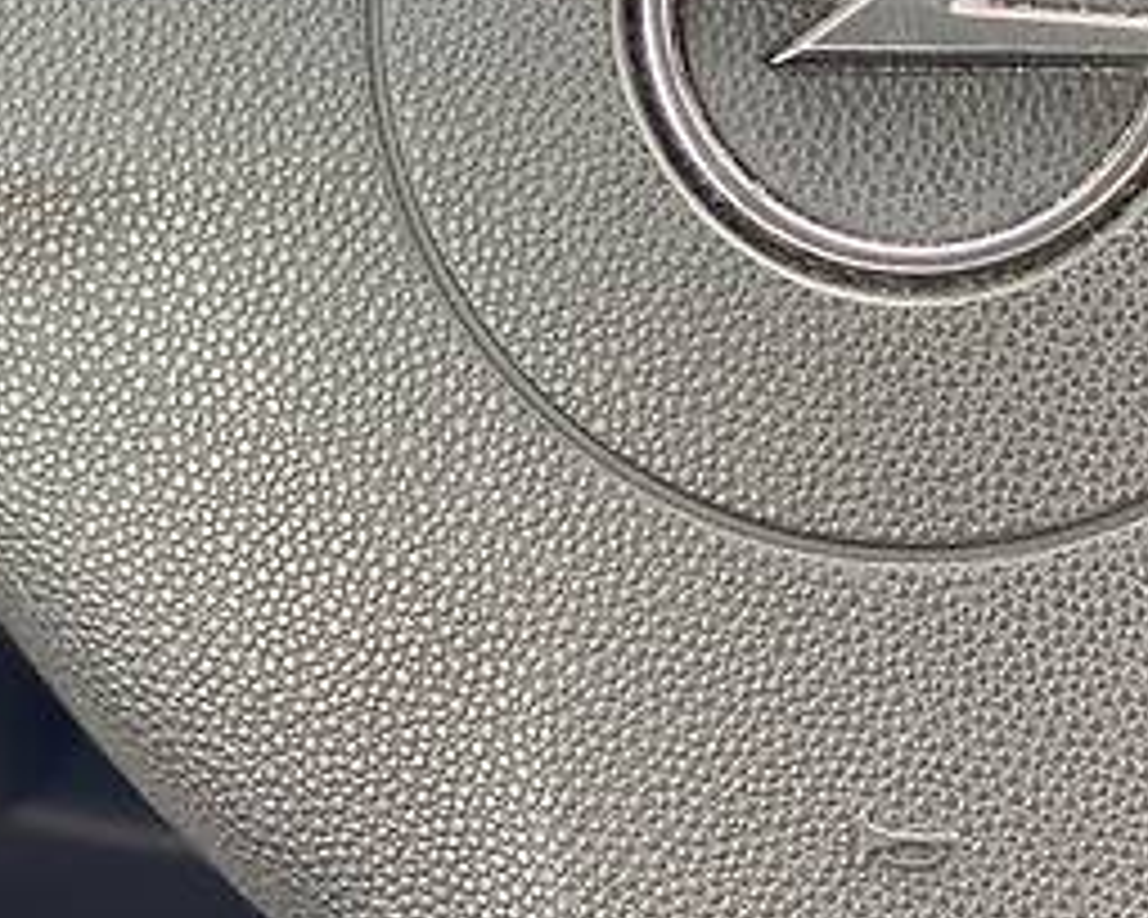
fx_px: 5402
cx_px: 1008
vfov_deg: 9.6
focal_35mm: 159
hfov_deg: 12.1
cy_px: -18
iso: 80
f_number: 2
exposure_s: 1/122
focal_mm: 6
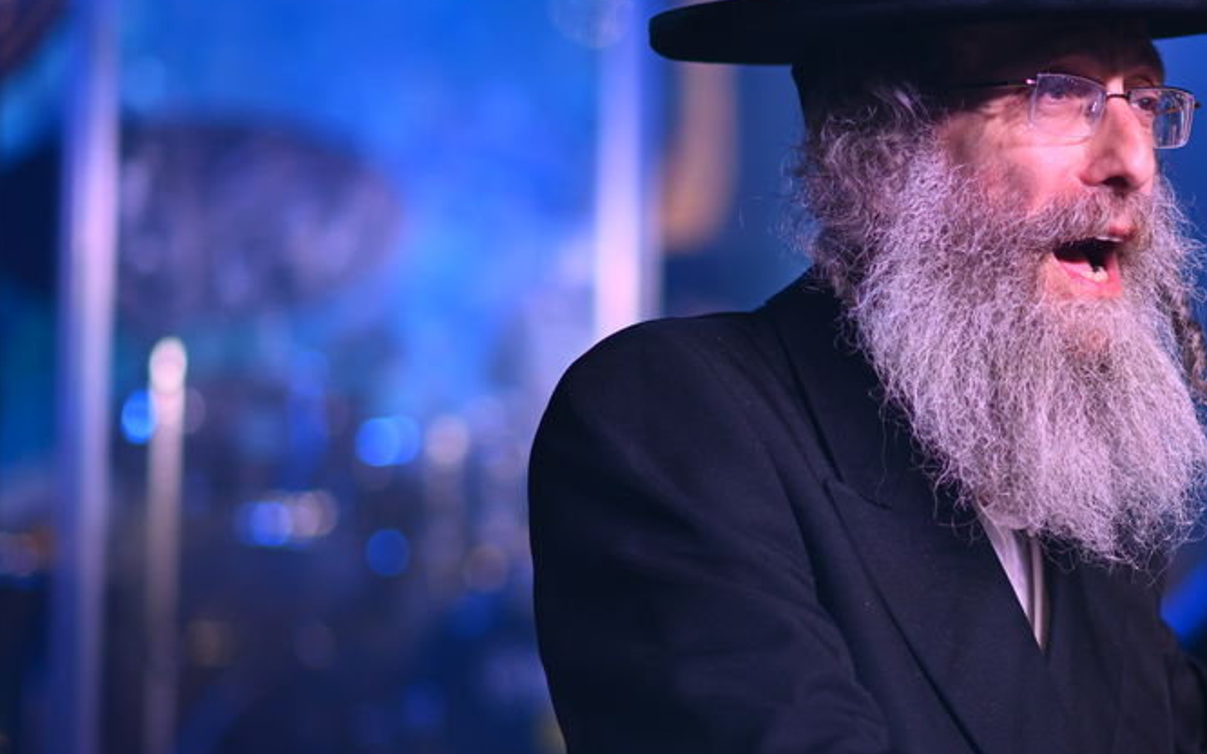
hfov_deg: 11.4
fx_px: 5986
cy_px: 501
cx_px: 1145
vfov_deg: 7.2
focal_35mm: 182
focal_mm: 85
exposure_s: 1/1000
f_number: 1.8
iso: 400
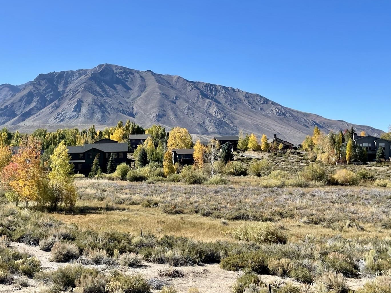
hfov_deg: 46.9
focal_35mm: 39
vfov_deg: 36.2
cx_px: 123
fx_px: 441
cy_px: 86
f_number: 1.6
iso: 32
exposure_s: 1/2817
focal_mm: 4.2
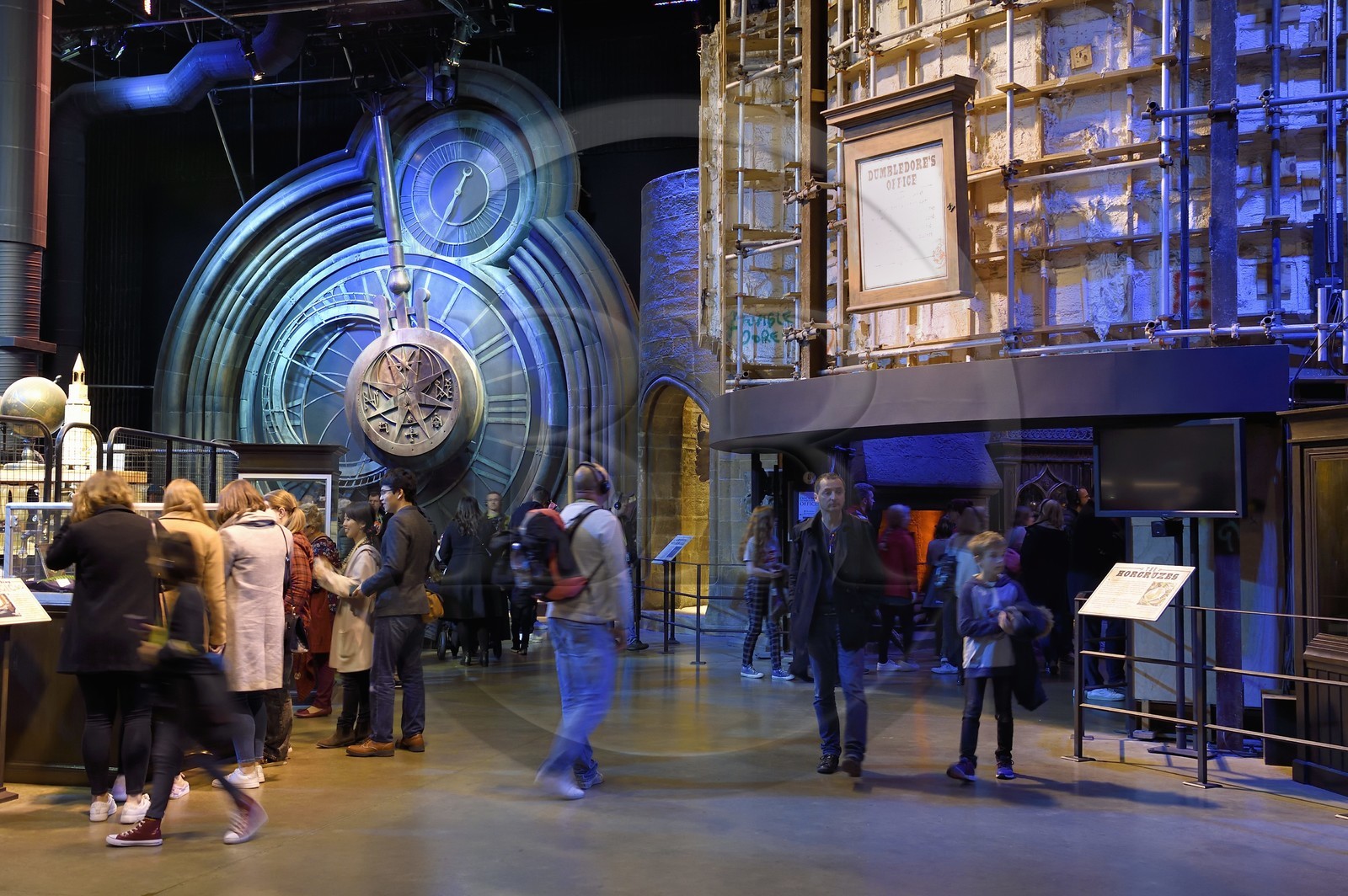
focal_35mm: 38
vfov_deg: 35.0
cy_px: 448
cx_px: 674
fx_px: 1422
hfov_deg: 50.7
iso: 1600
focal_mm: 38
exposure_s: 1/10
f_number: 7.1
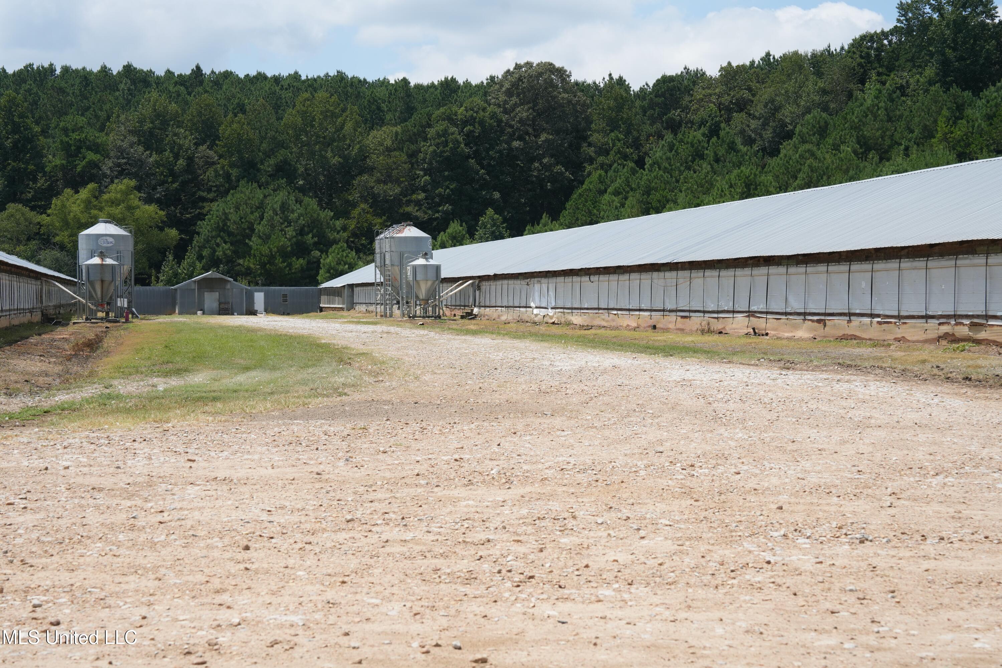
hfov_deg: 30.5
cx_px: 501
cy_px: 334
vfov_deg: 20.6
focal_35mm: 66
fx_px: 1837
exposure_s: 1/800
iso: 320
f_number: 8
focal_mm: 66
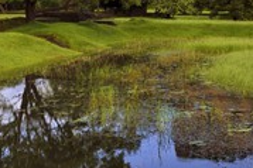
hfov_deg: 26.8
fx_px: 527
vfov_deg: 17.7
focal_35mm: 75
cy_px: -6
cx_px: 174
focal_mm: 32
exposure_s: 1/160
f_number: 13
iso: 800
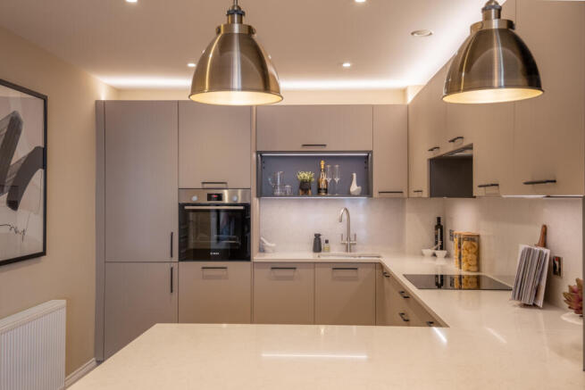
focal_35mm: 36
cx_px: 292
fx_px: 585
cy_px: 195
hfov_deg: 53.1
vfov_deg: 36.9
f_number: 8
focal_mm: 24
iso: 200
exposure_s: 1/20
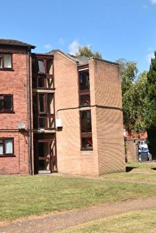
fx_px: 364
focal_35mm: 56
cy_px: 99
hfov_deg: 23.8
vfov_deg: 35.6
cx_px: 30
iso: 400
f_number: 9
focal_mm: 20
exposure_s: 1/500
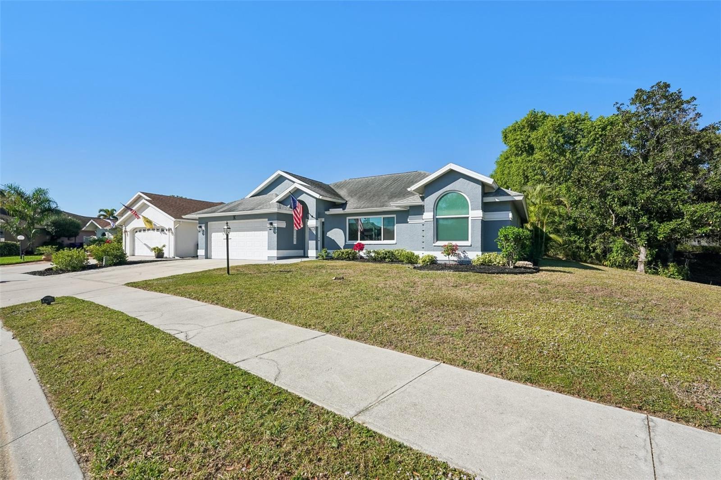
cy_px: 240
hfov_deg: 95.0
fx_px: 330
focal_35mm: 16
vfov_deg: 72.0
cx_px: 360
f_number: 8
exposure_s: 1/1600
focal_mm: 16.5
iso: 400
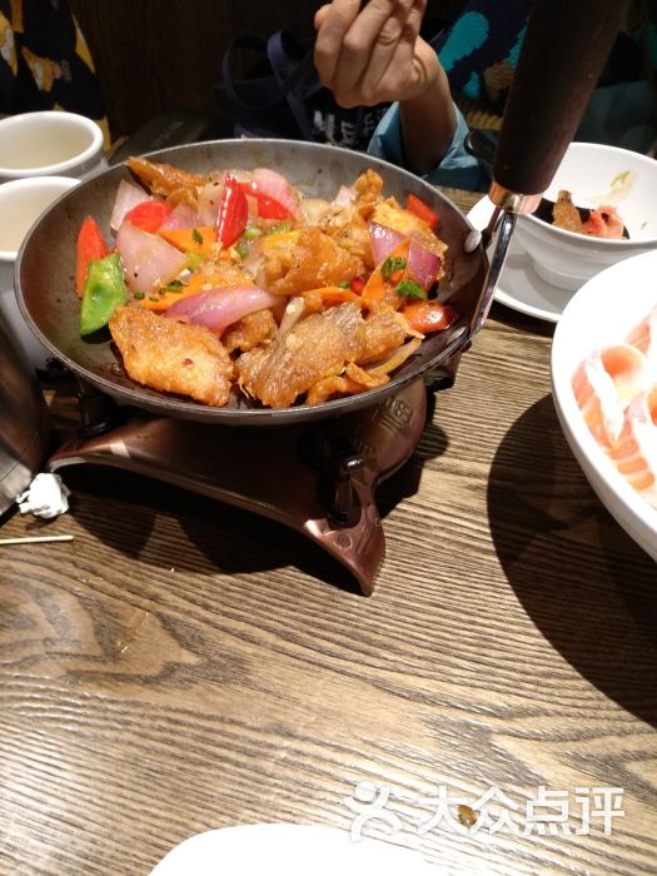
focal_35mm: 22
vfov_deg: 76.4
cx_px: 328
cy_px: 438
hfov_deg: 61.1
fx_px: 557
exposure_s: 1/25
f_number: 2.2
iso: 640
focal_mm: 3.81
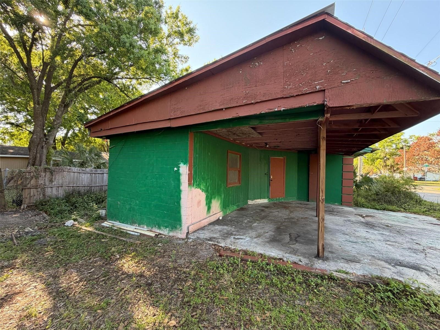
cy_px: 165
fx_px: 178
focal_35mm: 14
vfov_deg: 85.7
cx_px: 220
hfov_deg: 102.1
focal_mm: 2.22
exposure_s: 1/121
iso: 100
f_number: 2.2
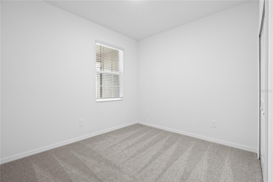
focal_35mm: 16
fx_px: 121
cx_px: 136
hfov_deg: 96.7
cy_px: 91
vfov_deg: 73.7
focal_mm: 16
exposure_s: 1.3
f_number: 9
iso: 320
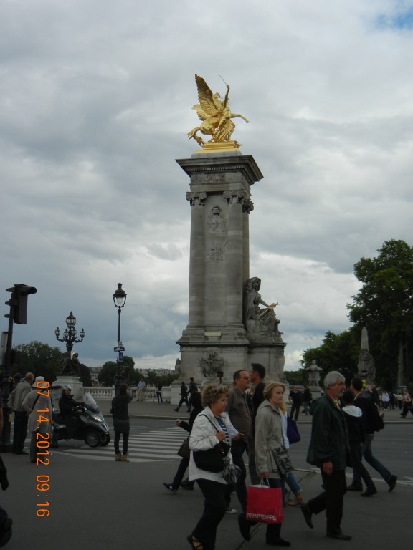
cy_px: 275
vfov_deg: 42.1
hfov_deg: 32.2
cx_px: 206
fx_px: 716
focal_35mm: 45
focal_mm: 8.1
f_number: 7.6
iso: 160
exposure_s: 1/428
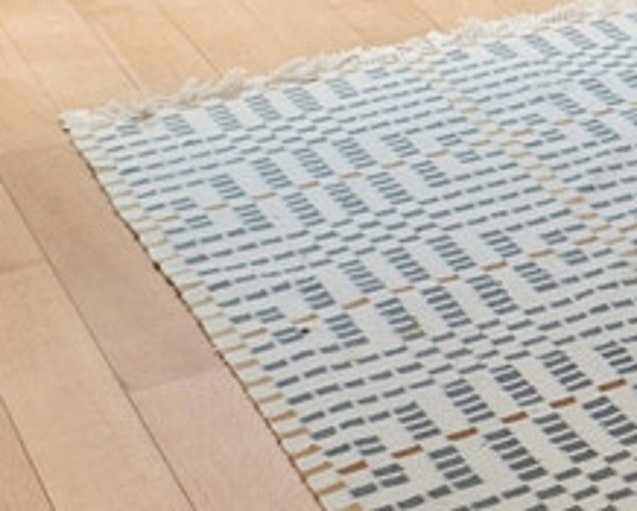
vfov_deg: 11.4
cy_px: -651
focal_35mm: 116
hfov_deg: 12.8
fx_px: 2190
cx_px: 1517
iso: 200
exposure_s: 1/8
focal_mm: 12
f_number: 7.1
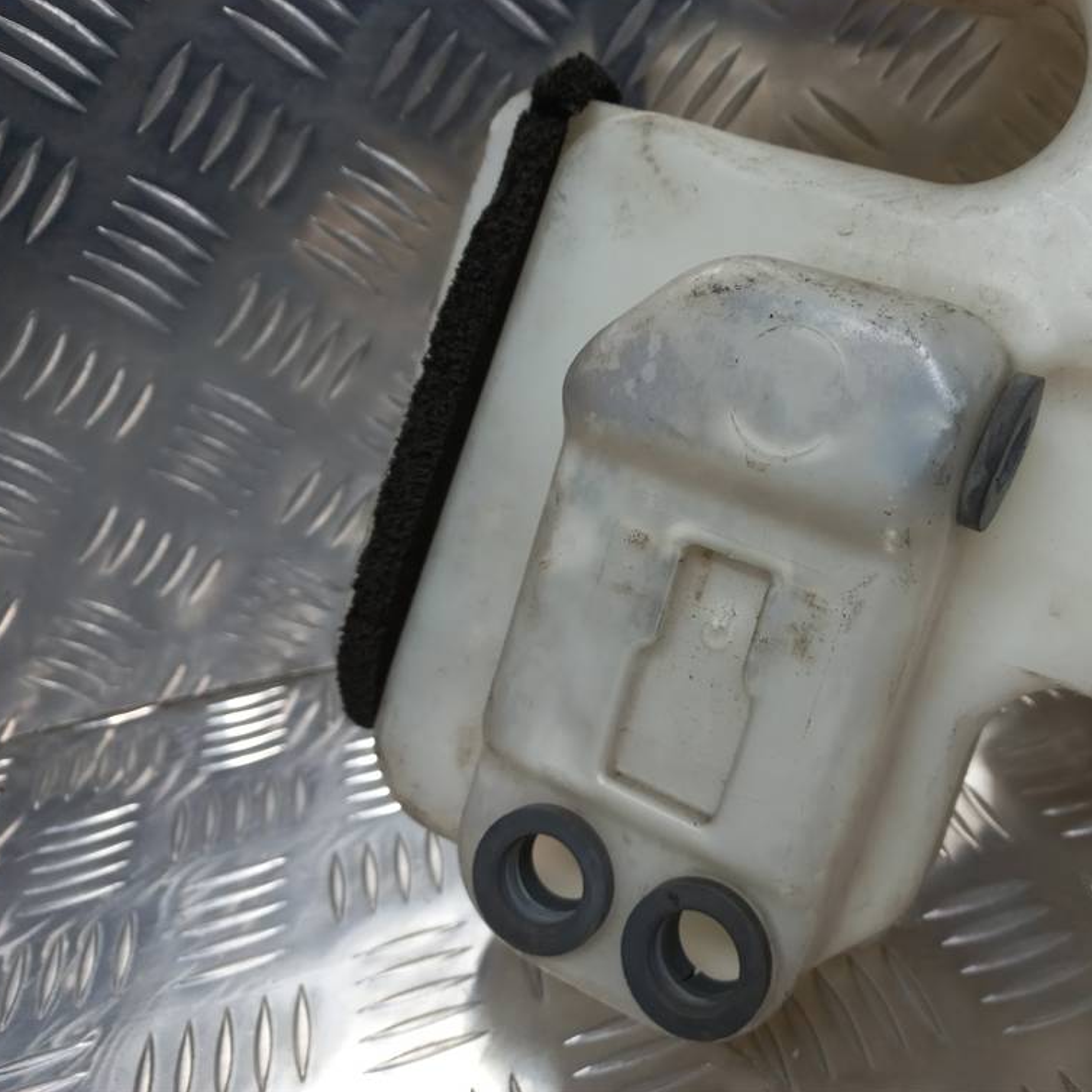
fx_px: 1071
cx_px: 724
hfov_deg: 53.0
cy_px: 539
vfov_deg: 54.0
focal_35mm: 30
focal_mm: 4.6
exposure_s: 1/50
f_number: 1.8
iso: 100
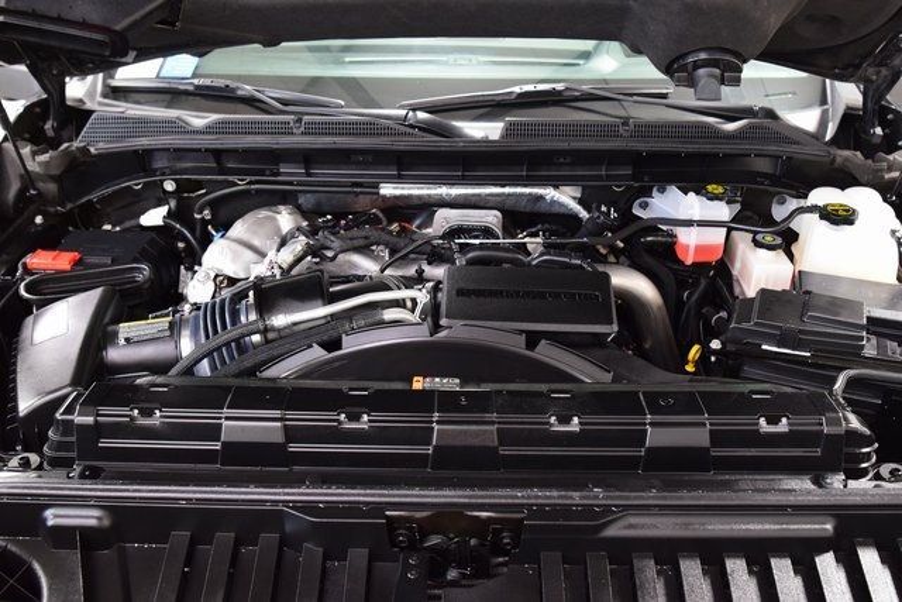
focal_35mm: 36
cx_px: 451
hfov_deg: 53.1
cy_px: 301
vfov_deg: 36.9
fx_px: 902
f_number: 4.5
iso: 1600
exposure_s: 1/15
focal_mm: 24
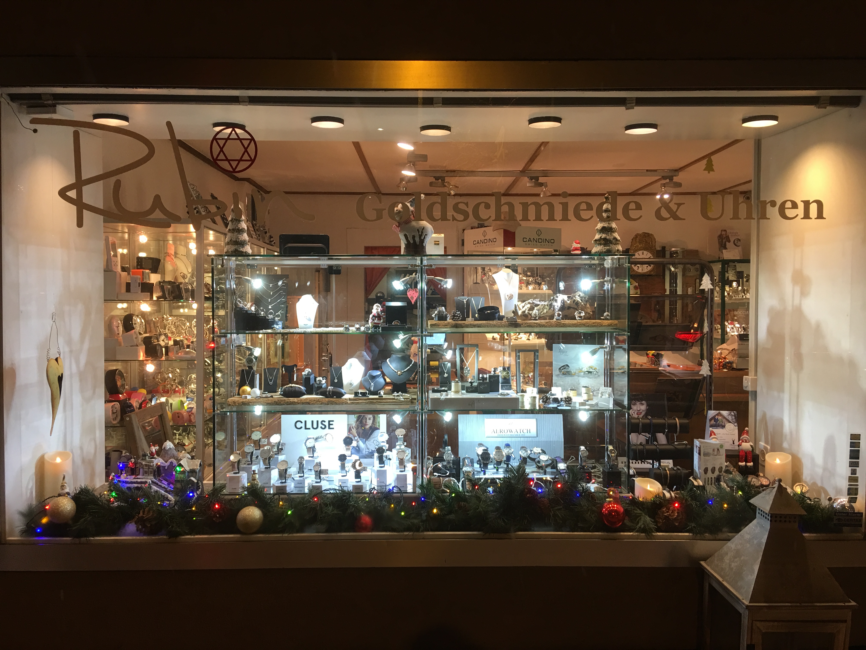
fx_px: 726
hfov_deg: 61.7
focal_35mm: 29
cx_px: 433
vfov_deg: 48.2
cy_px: 325
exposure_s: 1/17
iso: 40
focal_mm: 4.15
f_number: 2.2
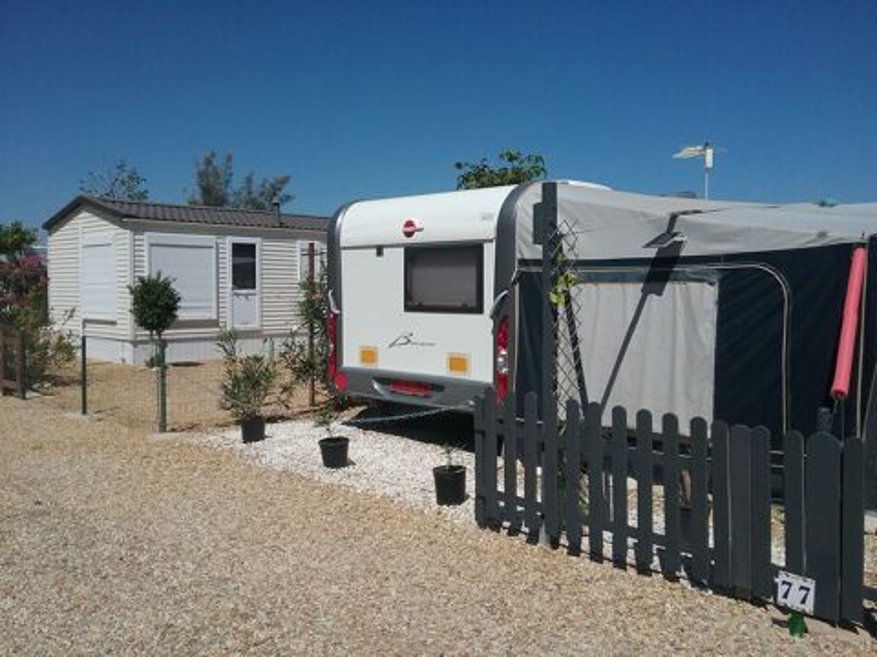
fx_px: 785
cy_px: 328
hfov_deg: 58.4
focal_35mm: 31
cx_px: 438
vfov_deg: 45.4
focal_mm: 3.3
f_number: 2.2
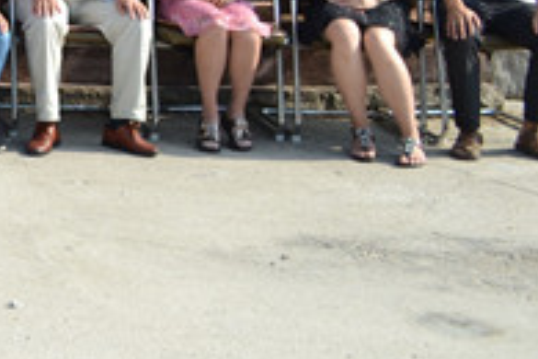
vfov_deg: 11.3
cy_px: -327
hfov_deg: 15.4
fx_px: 1659
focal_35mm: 111
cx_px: -477
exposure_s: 1/200
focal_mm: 18
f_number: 7.1
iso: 100
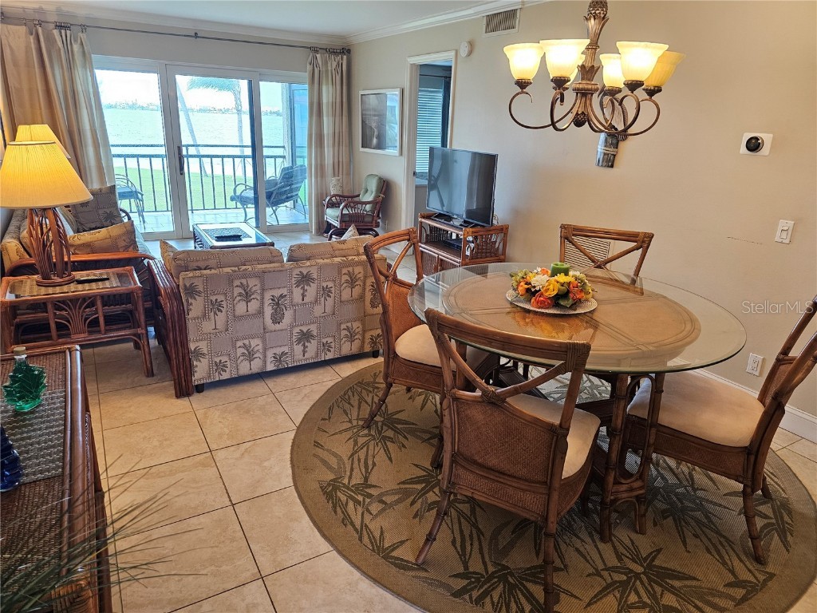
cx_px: 408
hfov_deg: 73.9
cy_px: 306
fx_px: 543
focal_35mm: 23
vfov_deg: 58.9
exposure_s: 1/120
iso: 250
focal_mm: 6.3
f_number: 1.7
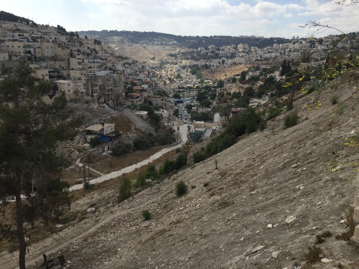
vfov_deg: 45.4
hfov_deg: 58.4
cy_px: 134
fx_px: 321
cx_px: 180
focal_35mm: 31
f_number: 2.4
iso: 25
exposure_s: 1/1101
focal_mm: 3.3
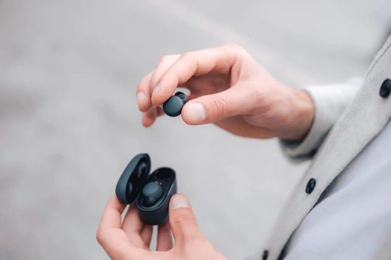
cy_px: 130
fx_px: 380
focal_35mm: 35
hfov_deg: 54.4
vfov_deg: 37.8
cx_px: 196
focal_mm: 35
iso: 125
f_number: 2.2
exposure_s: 1/2000
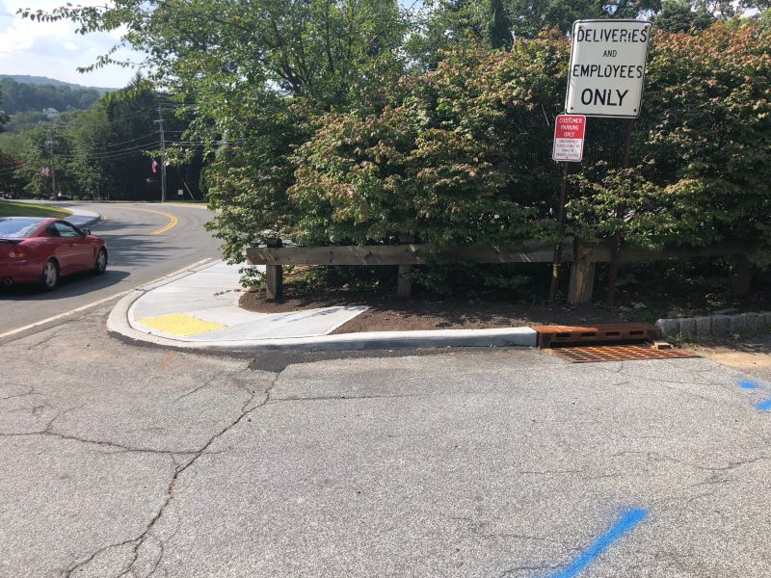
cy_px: 289
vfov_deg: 49.7
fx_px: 624
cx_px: 386
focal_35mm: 28
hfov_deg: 63.4
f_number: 1.8
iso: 20
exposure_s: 1/1263
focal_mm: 4
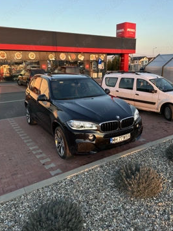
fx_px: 180
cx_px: 93
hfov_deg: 51.3
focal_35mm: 27
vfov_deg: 65.3
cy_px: 113
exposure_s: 1/241
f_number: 1.78
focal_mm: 6.86
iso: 80
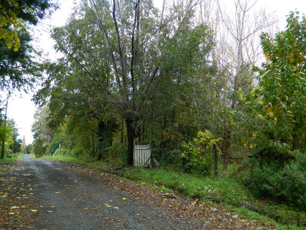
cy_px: 115
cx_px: 153
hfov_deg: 58.4
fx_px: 274
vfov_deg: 45.4
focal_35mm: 31
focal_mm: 5.6
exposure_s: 1/100
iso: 80
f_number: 3.2
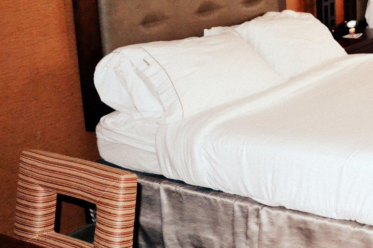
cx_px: 403
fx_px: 642
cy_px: 25
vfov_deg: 21.4
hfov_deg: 29.4
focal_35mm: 62
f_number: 3.5
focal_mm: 18
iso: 3200
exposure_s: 1/60
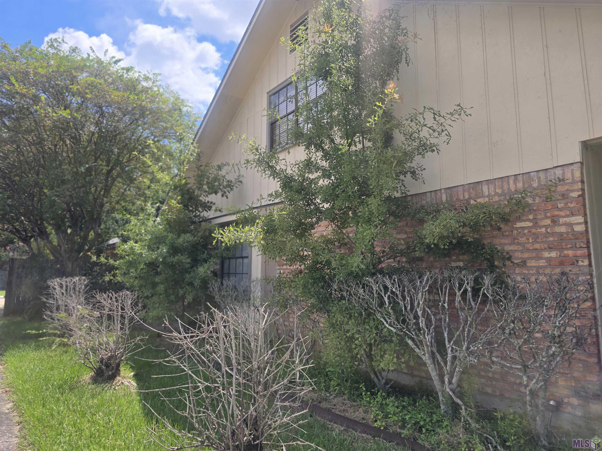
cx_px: 301
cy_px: 226
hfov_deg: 73.9
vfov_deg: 58.9
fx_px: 400
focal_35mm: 23
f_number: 1.7
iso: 12
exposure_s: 1/744
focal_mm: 6.3
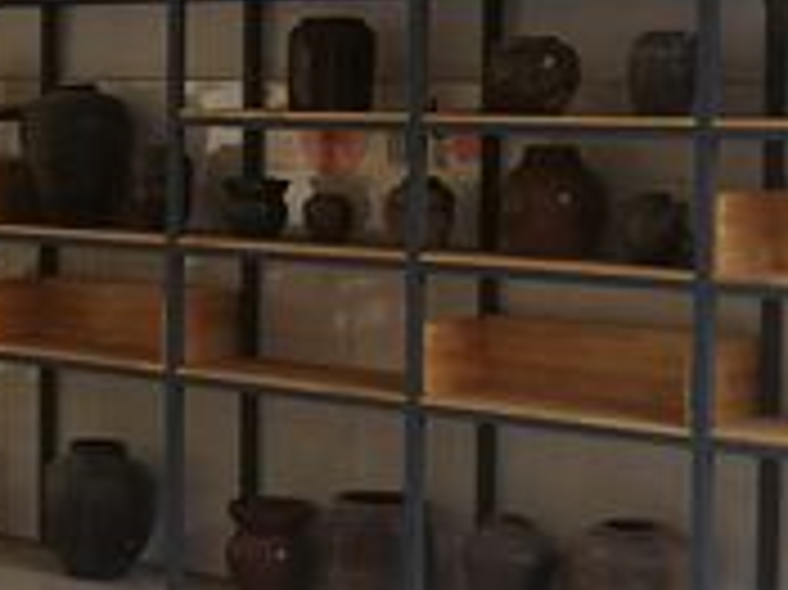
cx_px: -140
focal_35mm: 99
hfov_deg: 18.8
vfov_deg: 14.8
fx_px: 2252
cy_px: 104
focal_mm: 3.95
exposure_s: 1/50
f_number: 2.2
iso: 160
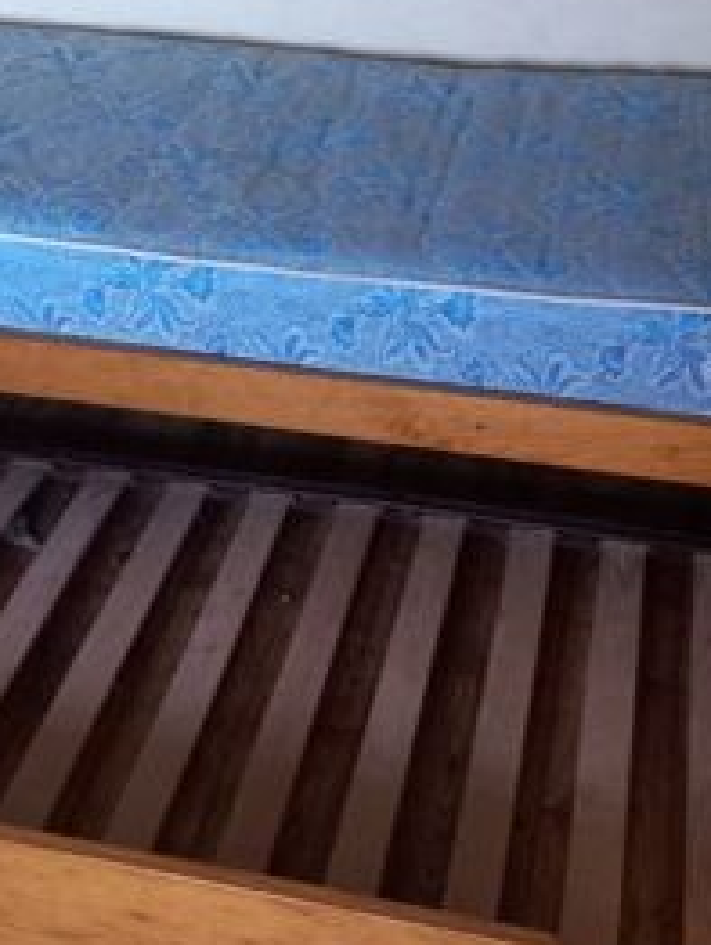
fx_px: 1668
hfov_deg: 24.0
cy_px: 292
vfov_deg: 31.3
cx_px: 274
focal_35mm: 61
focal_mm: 4.6
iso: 400
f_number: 1.8
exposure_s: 1/24
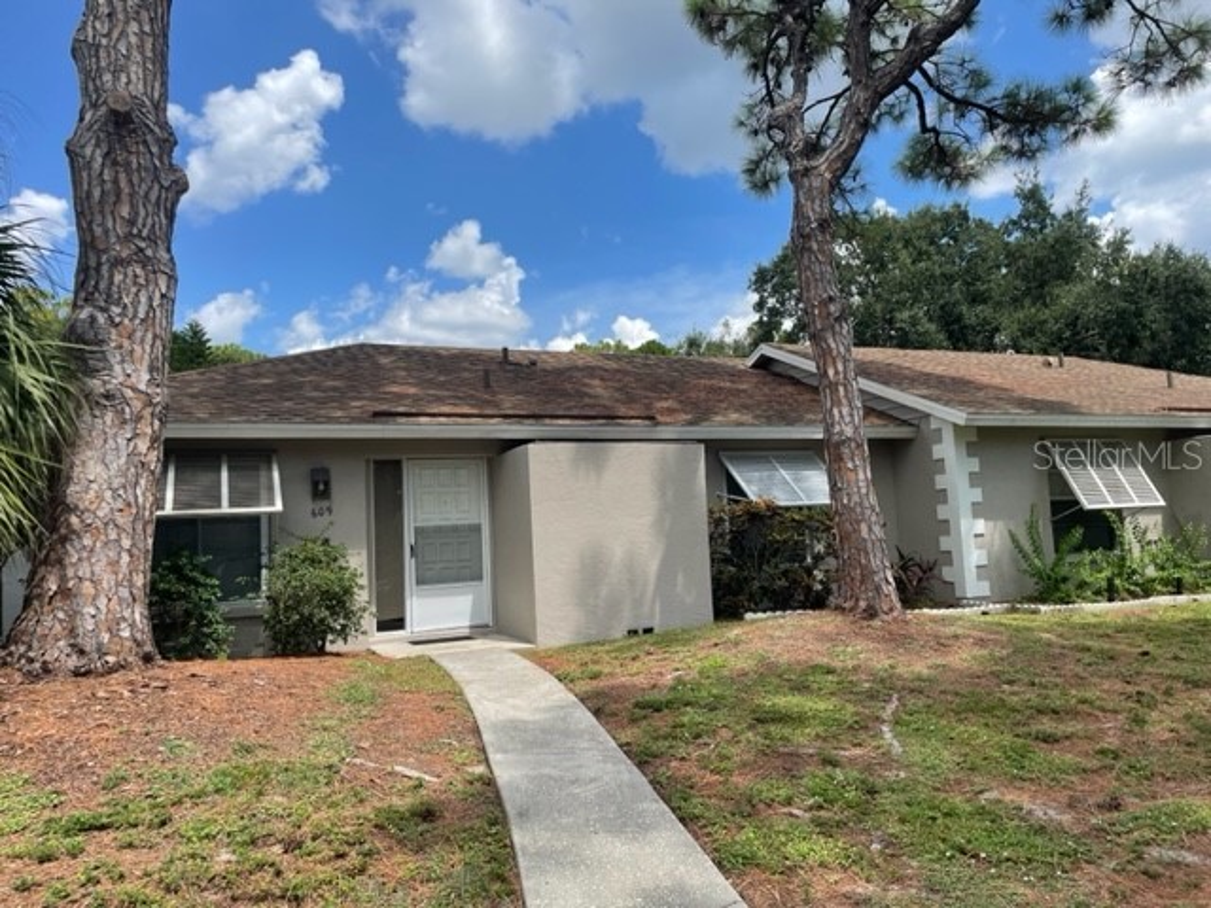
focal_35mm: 26
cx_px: 606
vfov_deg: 53.1
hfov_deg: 67.3
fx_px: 910
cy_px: 454
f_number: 1.6
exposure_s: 1/2618
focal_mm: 4.2
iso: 32
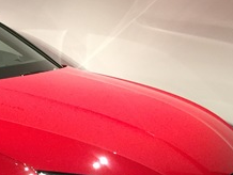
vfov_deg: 17.3
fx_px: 573
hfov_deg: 21.3
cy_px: 130
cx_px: -50
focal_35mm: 85
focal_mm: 4.15
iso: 250
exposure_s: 1/17
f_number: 2.2
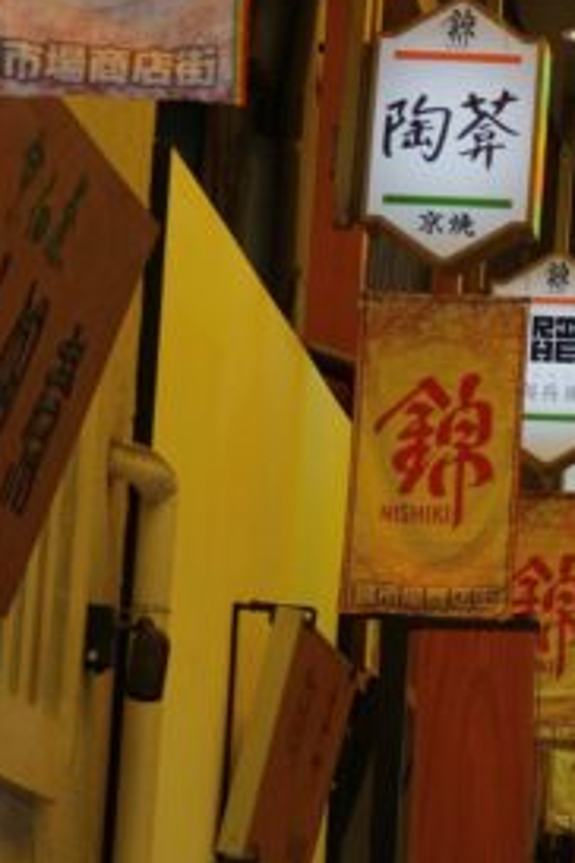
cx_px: 905
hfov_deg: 7.1
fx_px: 4576
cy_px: -702
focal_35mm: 191
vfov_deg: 10.2
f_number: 4
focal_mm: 34.2
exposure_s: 1/120
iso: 400
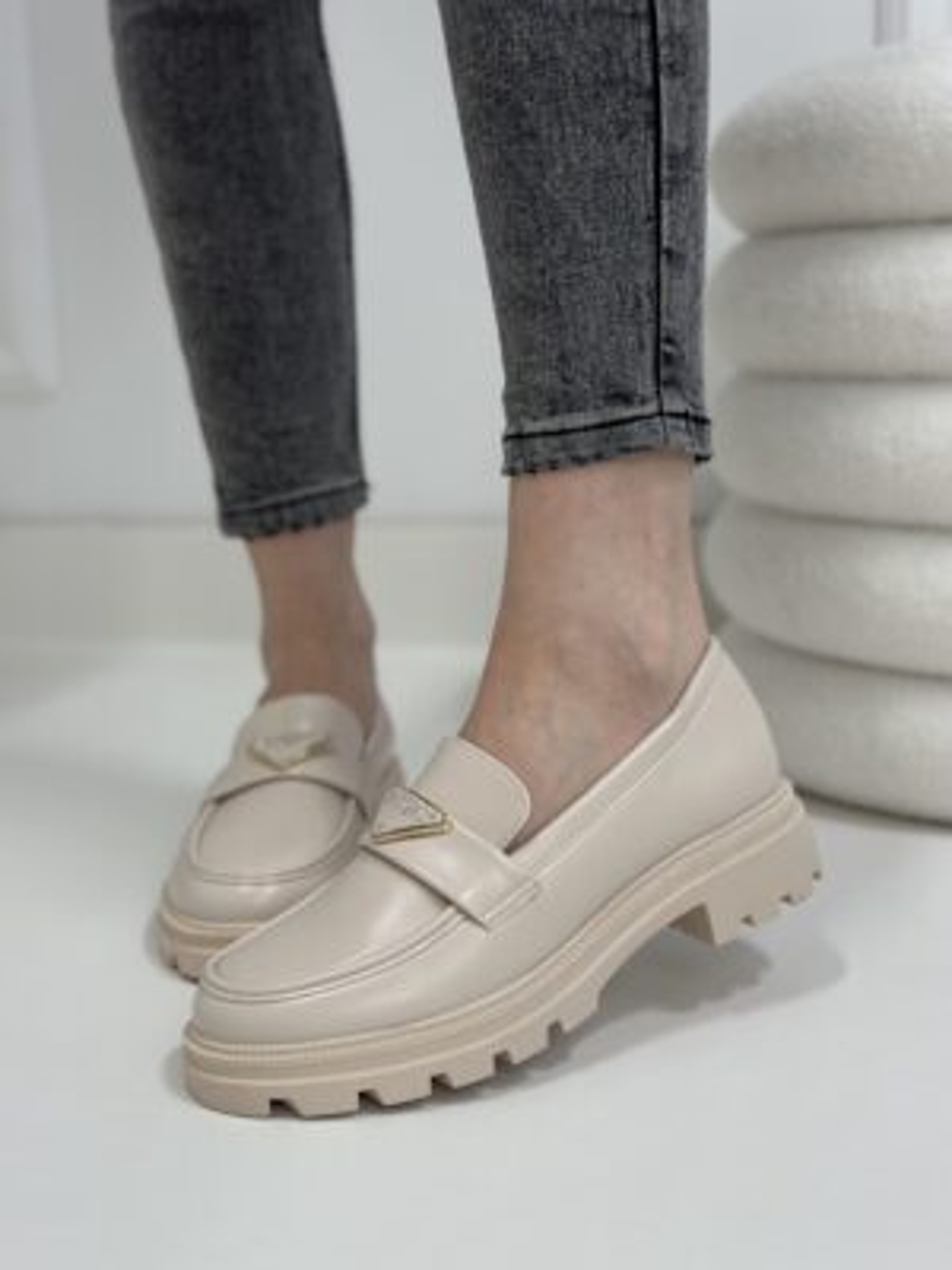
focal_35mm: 48
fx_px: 1760
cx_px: 476
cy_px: 635
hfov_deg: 30.3
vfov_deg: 39.7
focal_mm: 6.86
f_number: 1.78
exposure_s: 1/100
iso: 125
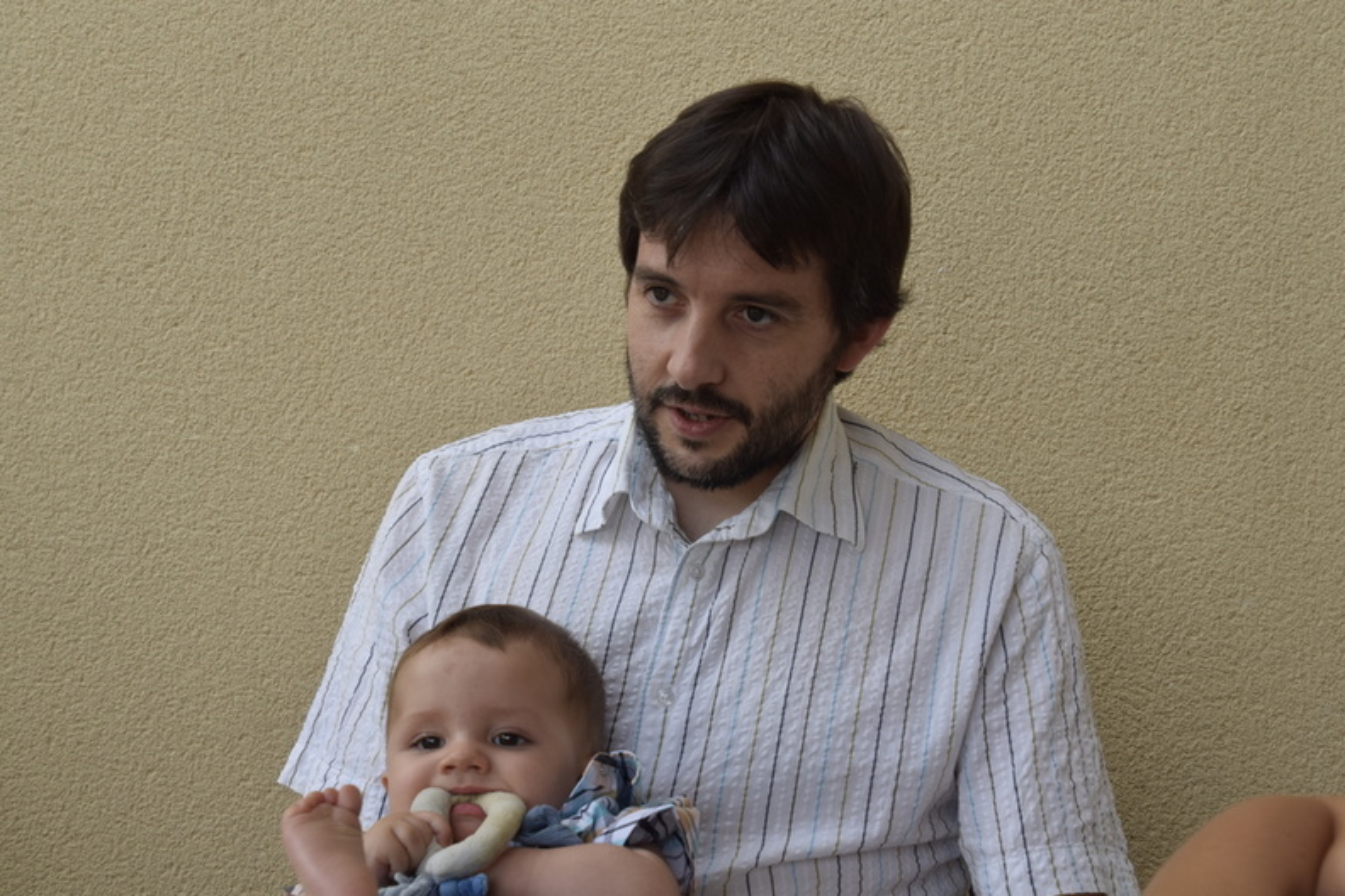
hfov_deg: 30.5
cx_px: 672
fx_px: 2466
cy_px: 448
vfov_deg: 20.6
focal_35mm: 66
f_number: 8
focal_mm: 44
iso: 100
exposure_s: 1/80
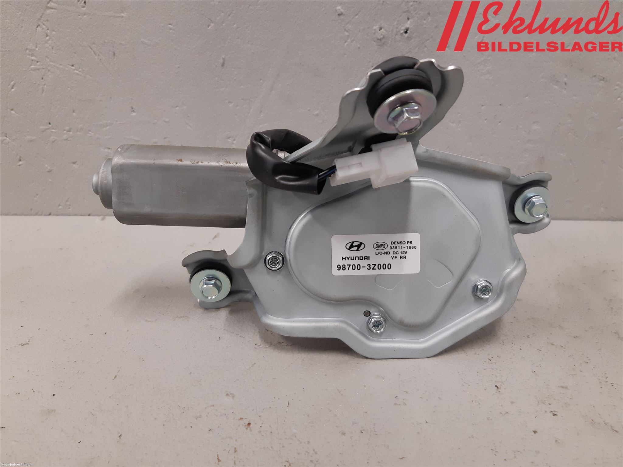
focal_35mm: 26
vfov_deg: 53.1
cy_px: 234
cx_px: 312
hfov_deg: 67.3
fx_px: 468
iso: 160
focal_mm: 3.93
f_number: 1.7
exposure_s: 1/50
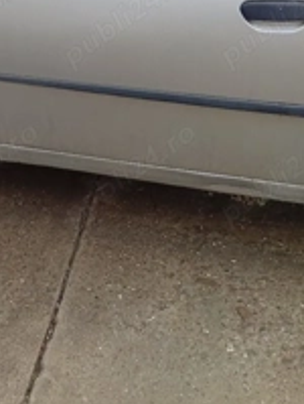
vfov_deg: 33.6
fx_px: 630
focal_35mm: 54
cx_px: 12
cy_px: 39
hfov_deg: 26.0
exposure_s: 1/175
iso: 50
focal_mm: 3.84
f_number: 1.8
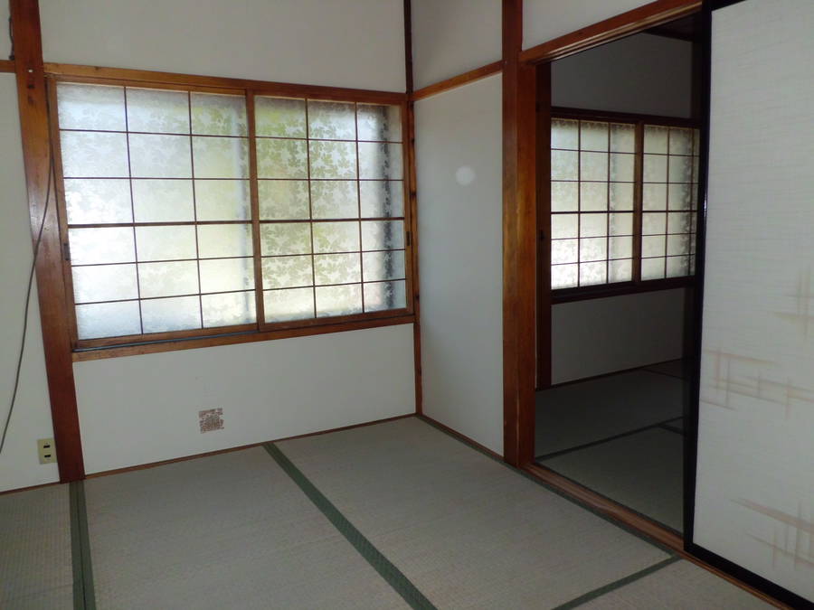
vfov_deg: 53.1
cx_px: 407
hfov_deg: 67.3
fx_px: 611
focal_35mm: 26
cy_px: 305
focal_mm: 4.7
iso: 100
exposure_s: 1/250
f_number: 2.8
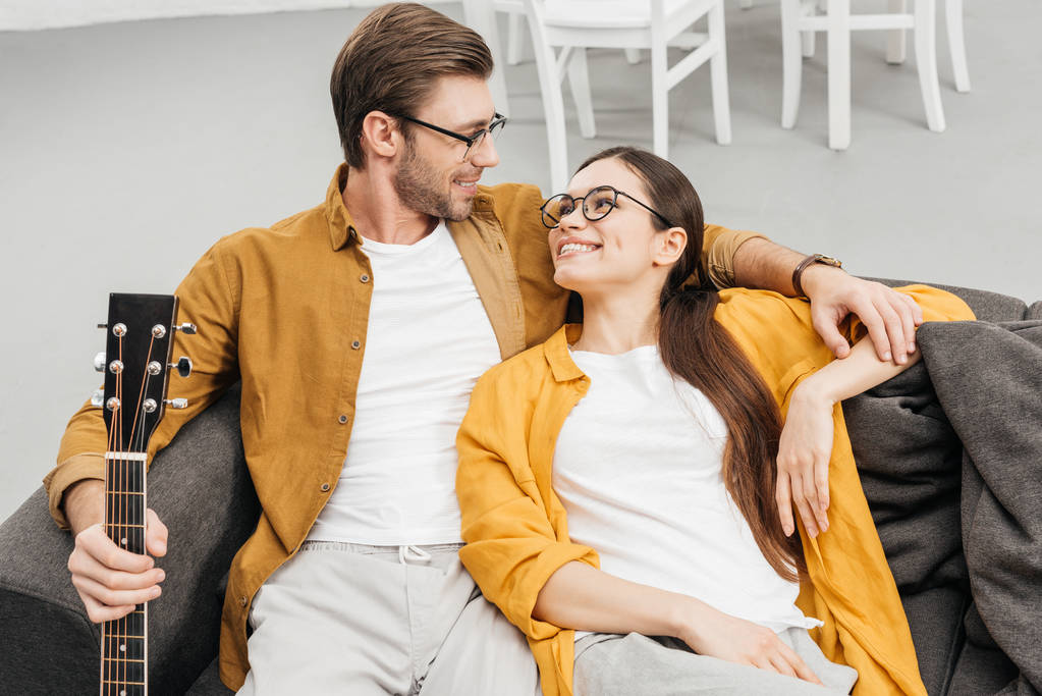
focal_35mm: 50
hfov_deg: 39.6
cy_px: 348
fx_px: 1448
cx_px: 521
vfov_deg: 27.0
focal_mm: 50
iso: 250
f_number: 5.6
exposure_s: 1/200
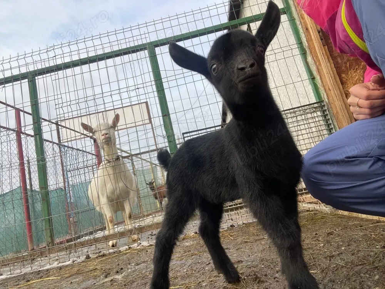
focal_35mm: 23
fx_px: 256
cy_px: 144
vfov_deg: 58.9
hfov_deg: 73.9
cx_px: 192
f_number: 2.2
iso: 25
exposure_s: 1/122
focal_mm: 2.71
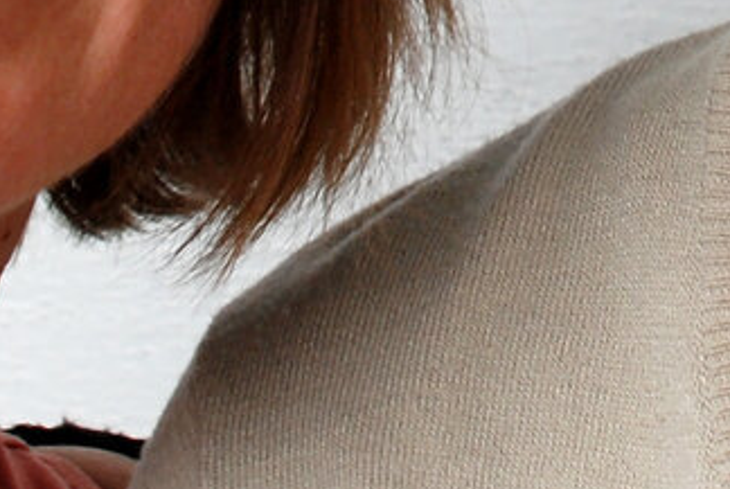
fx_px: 6010
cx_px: 912
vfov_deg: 4.6
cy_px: -564
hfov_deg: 6.9
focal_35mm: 296
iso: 250
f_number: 5.6
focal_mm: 32
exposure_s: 1/125
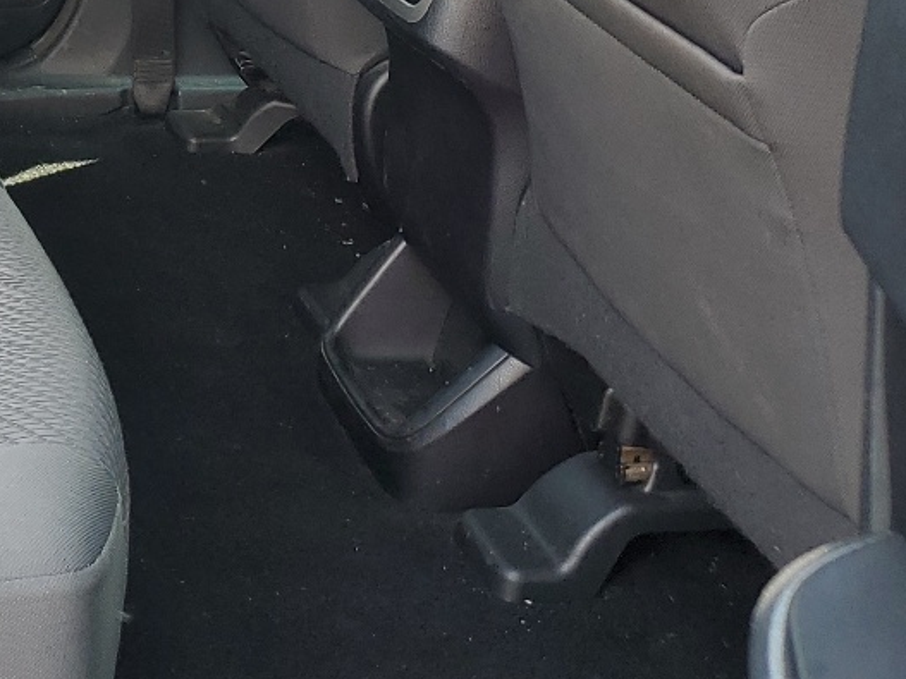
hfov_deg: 22.2
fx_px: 2067
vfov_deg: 17.6
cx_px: -265
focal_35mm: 79
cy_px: -175
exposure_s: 1/169
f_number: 1.5
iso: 50
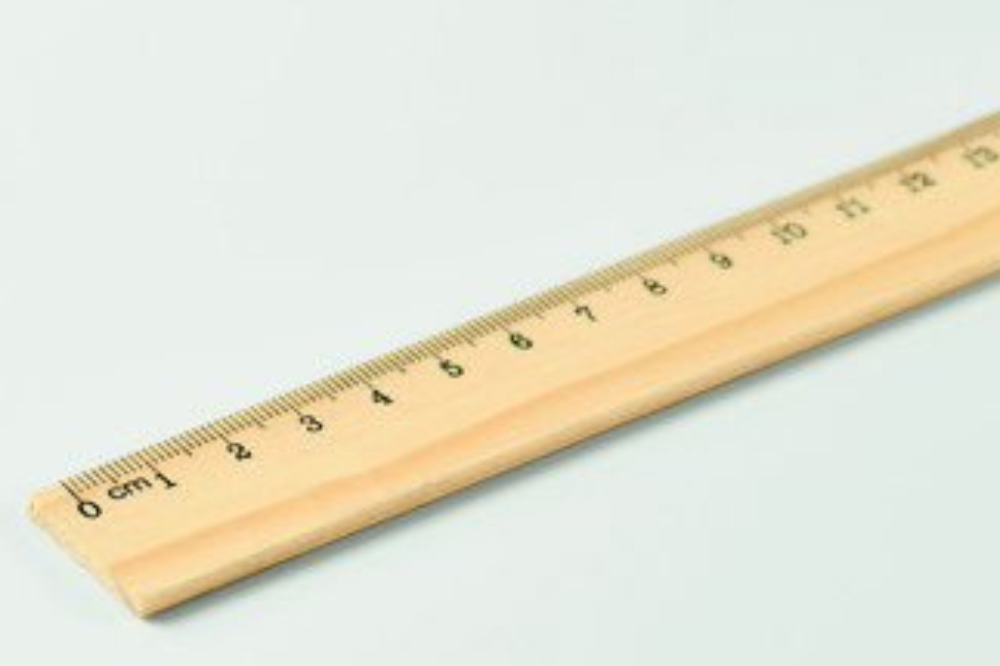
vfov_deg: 7.0
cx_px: 152
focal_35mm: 195
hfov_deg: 10.5
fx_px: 5414
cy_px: 502
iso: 100
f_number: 11
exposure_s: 1/125
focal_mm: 105
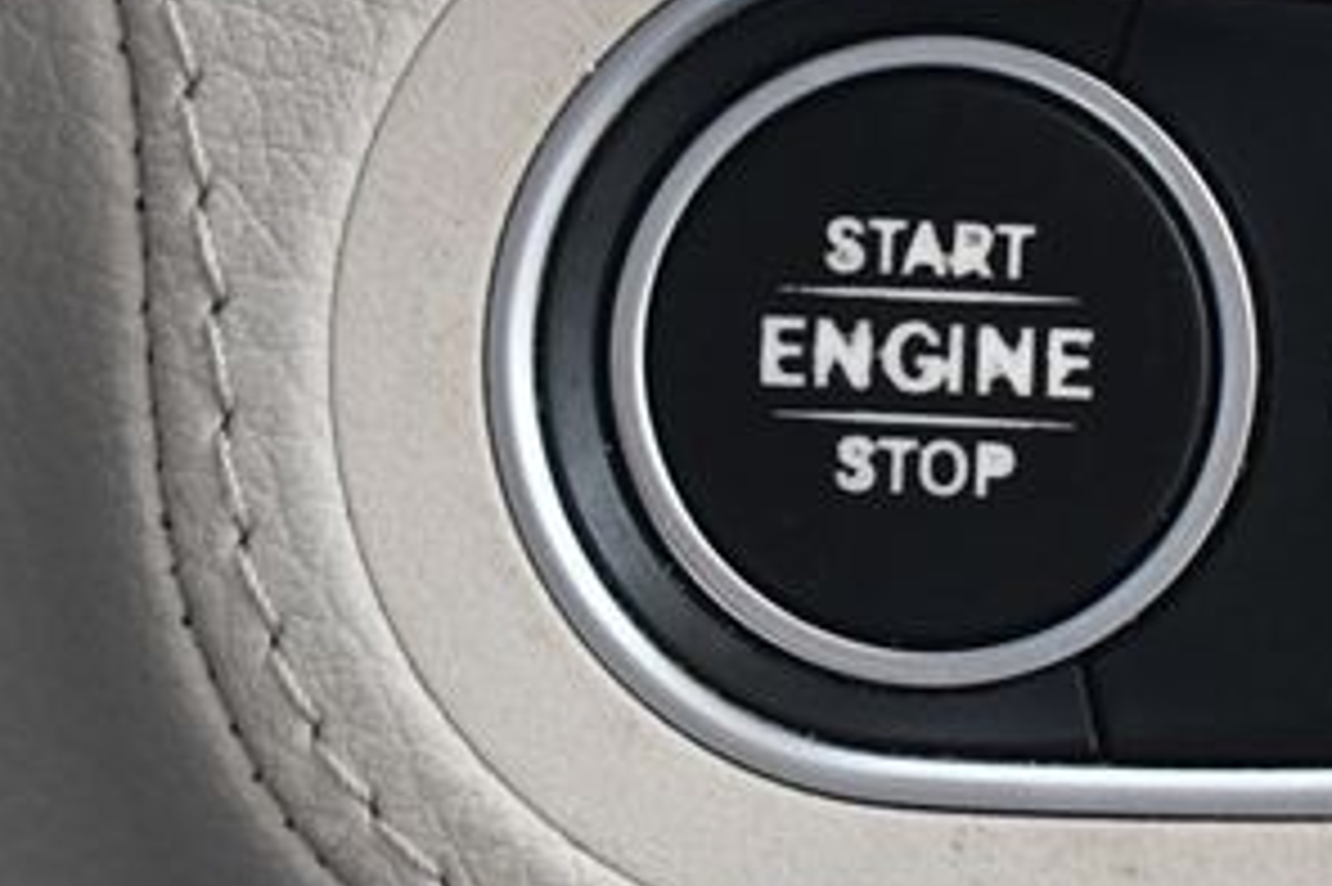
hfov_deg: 14.1
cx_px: 1071
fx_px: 5362
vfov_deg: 9.4
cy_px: 171
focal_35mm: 145
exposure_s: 1/125
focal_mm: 45
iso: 2000
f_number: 5
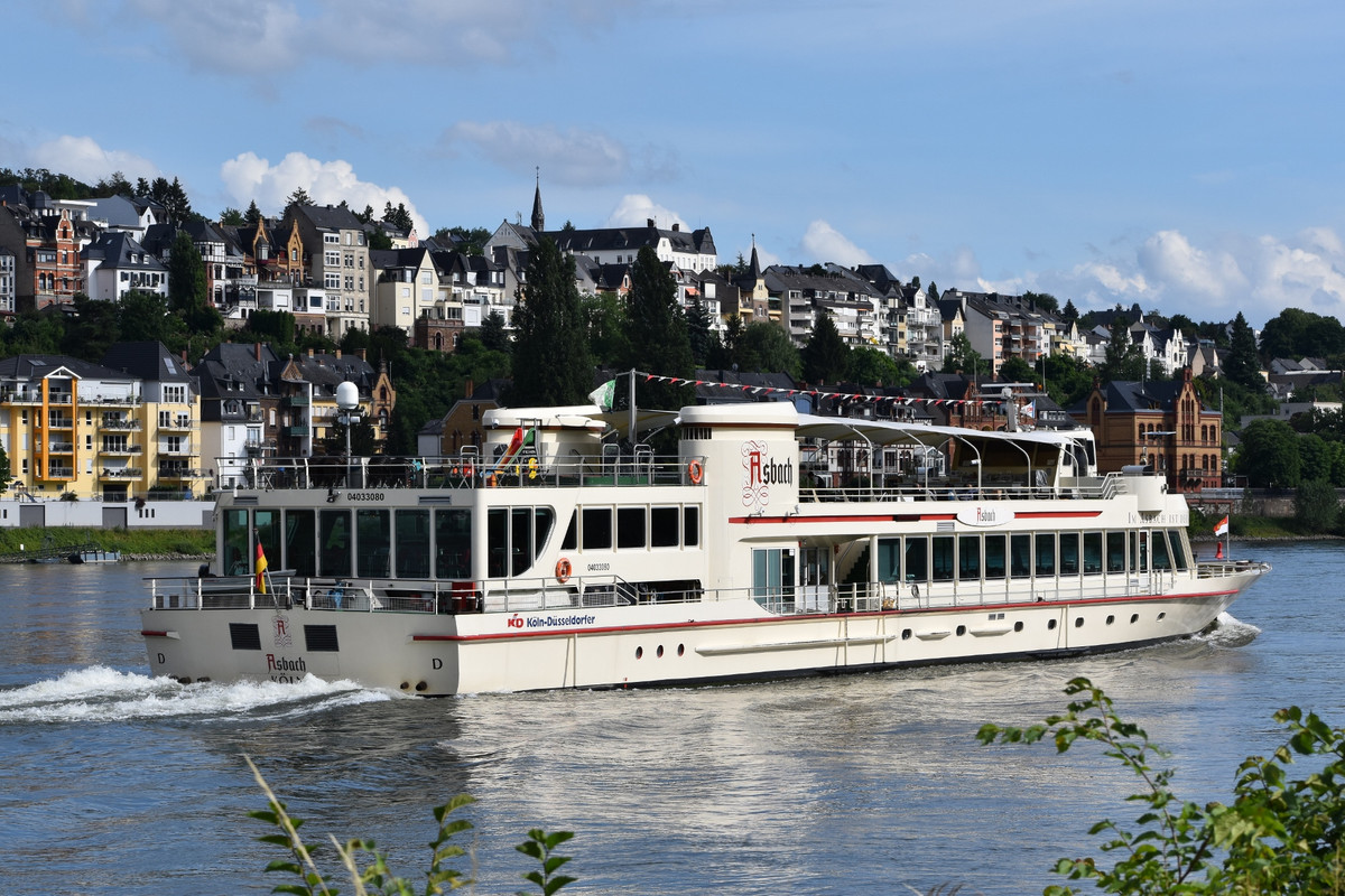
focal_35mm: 117
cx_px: 672
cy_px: 448
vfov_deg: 11.7
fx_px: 4371
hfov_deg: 17.5
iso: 200
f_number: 11
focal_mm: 78
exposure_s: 1/500
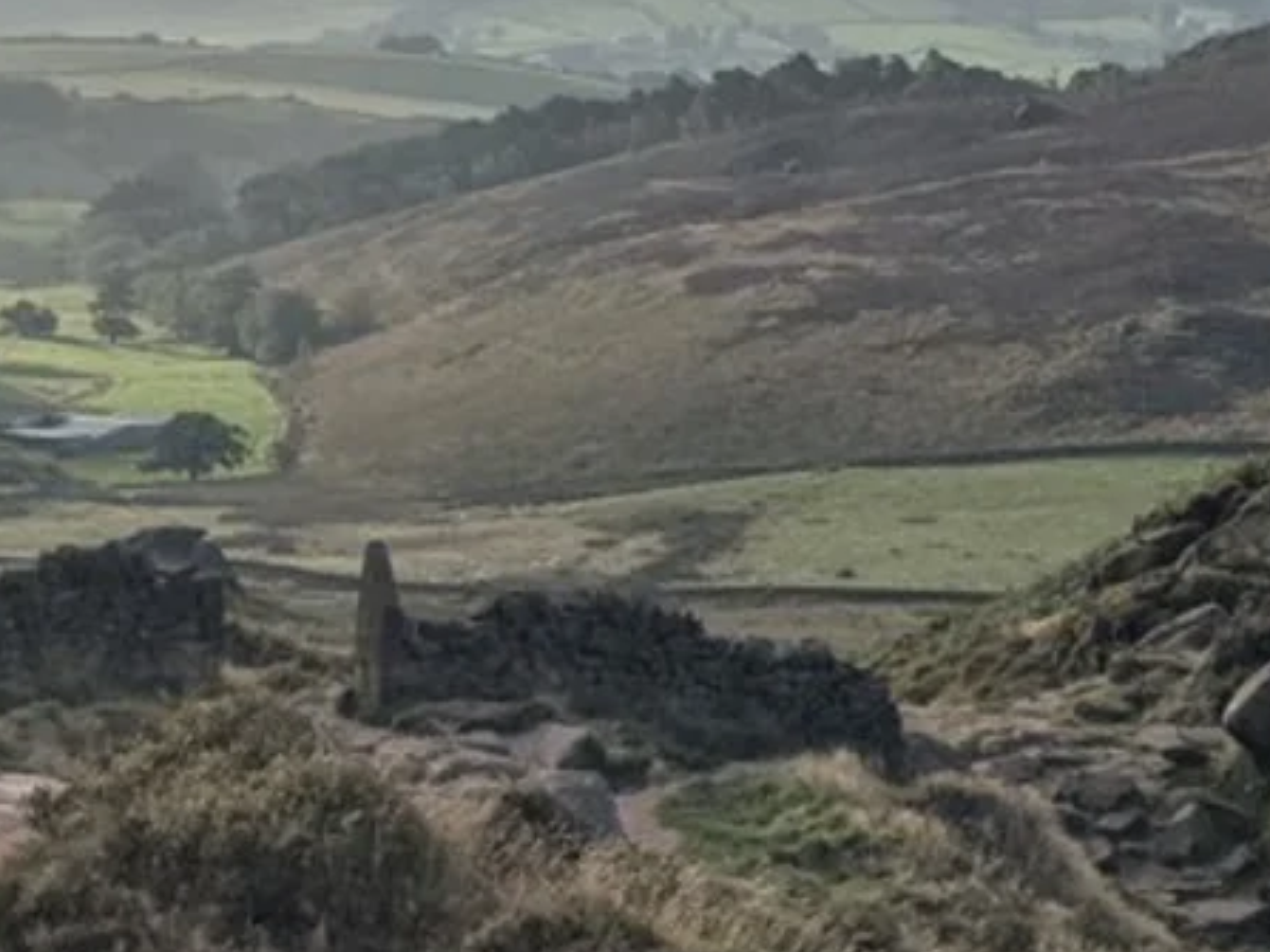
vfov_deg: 16.8
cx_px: 1006
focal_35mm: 87
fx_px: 3191
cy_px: 207
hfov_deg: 22.2
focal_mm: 4.38
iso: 72
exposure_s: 1/7812
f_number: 1.73
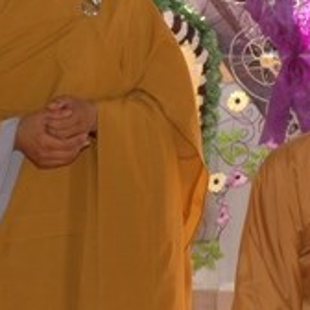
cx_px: 382
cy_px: 114
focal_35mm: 170
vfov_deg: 10.3
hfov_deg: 10.1
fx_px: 1719
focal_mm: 35
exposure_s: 1/80
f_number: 4.5
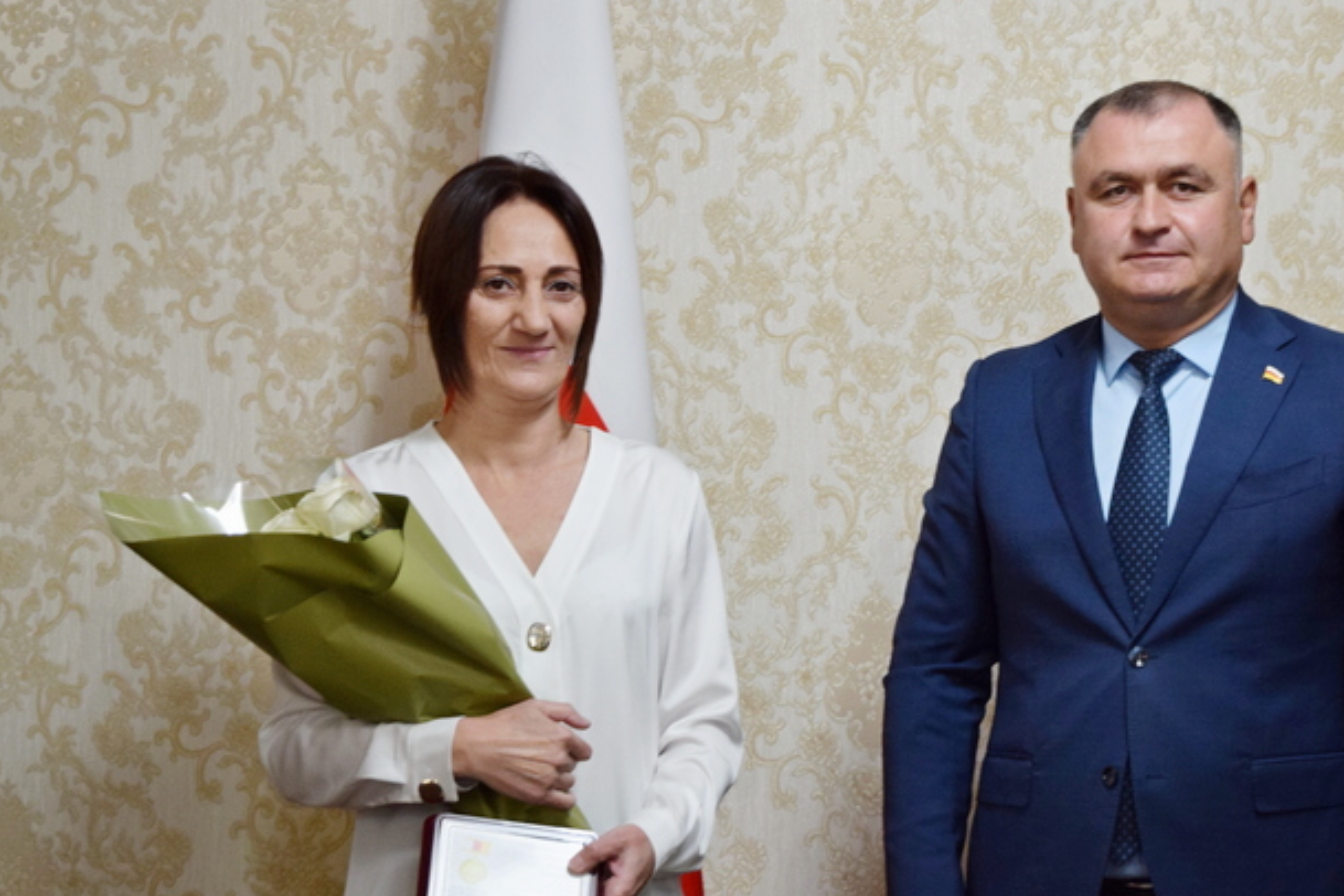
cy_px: 484
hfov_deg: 22.9
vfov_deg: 15.4
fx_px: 3310
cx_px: 872
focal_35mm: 89
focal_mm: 45
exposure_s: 1/60
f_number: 5
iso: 1000
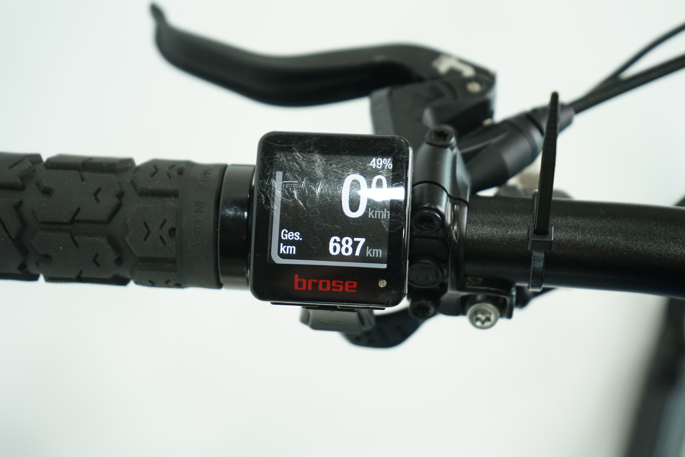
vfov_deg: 19.5
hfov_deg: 28.8
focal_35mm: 70
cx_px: 342
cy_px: 228
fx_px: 1332
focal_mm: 70
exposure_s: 1/200
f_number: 5.6
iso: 2000
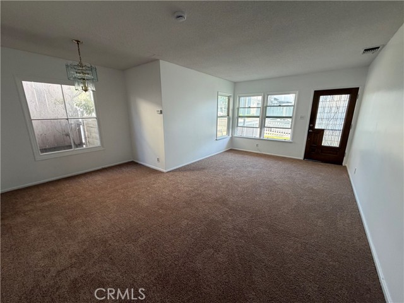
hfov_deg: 102.1
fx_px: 163
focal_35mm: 14
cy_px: 152
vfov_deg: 85.7
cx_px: 202
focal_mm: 2.22
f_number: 2.2
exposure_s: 1/121
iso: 250
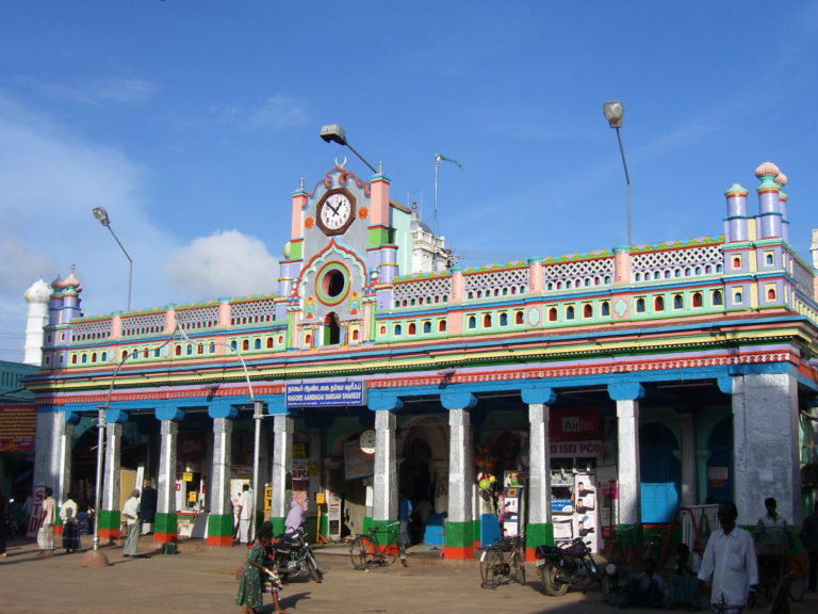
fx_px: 992
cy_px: 307
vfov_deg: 34.3
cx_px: 409
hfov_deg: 44.8
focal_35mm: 42
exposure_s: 1/500
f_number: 5.6
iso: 80
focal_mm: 7
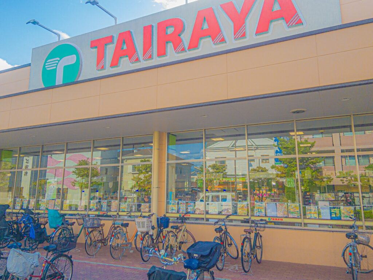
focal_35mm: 26
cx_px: 186
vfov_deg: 53.1
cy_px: 140
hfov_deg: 67.3
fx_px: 280
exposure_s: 1/800
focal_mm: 4.25
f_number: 1.8
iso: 32
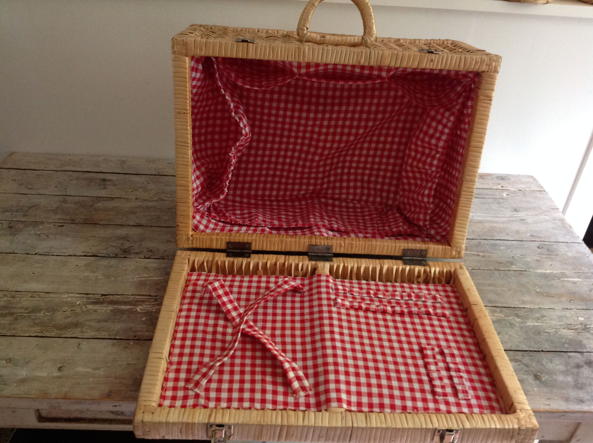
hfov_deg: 52.7
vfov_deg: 40.6
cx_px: 296
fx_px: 599
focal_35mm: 35
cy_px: 222
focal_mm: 4.28
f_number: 2.4
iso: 200
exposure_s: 1/15
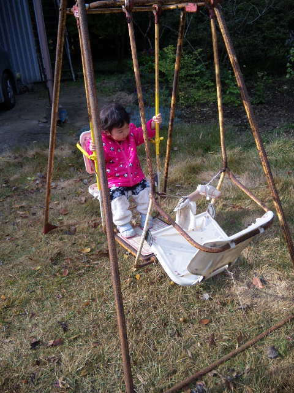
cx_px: 147
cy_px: 196
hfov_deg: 48.2
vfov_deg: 61.7
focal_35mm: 29
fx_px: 328
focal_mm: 4.82
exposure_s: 1/539
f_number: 2.8
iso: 100
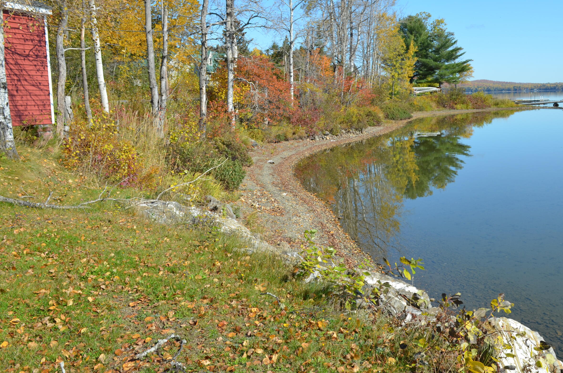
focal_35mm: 38
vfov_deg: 34.9
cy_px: 188
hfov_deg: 50.6
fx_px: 593
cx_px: 320
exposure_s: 1/250
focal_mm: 20
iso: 110
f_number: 8
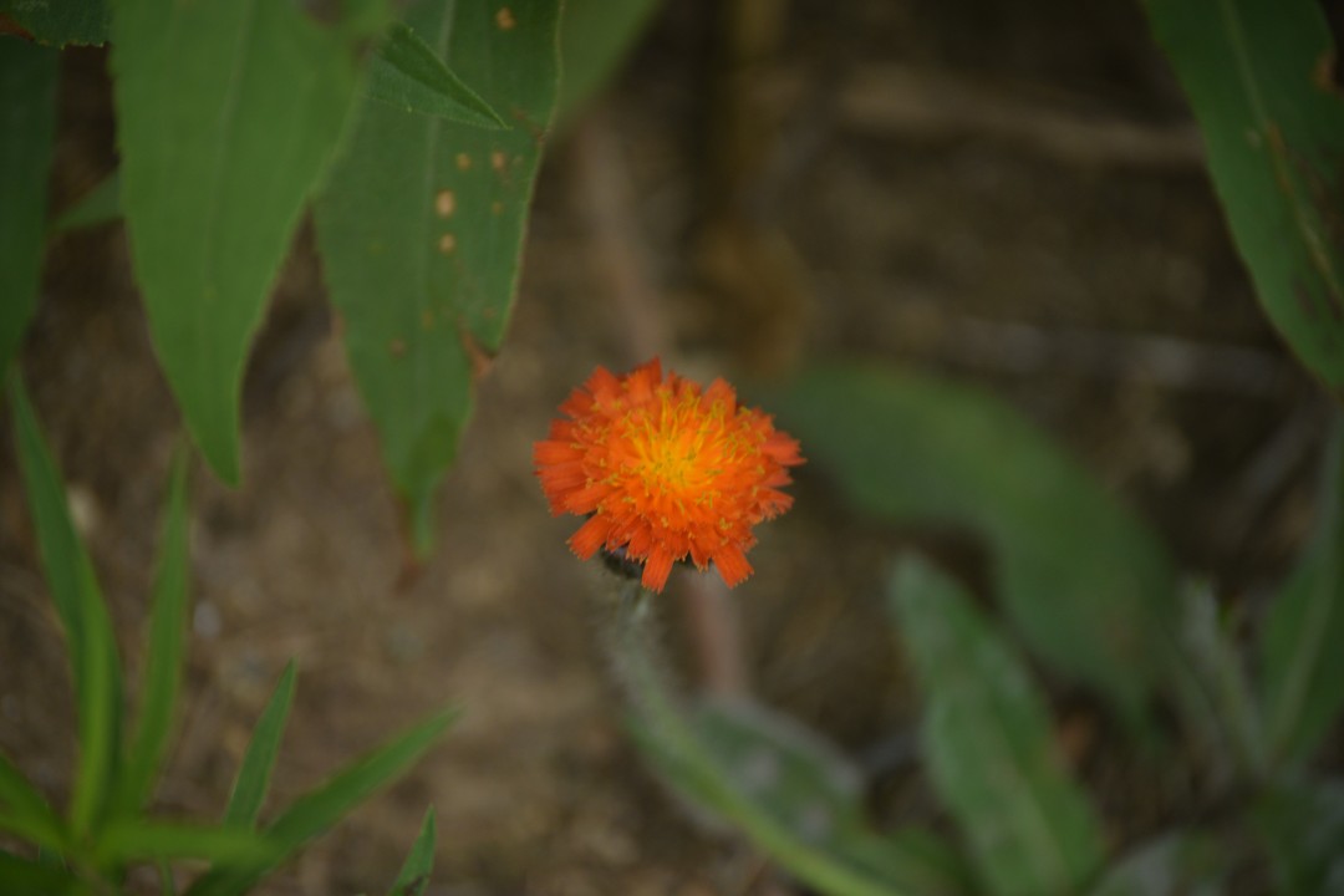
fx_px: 7559
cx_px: 672
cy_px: 448
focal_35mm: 202
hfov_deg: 10.2
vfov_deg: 6.8
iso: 200
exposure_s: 1/400
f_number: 5
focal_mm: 135
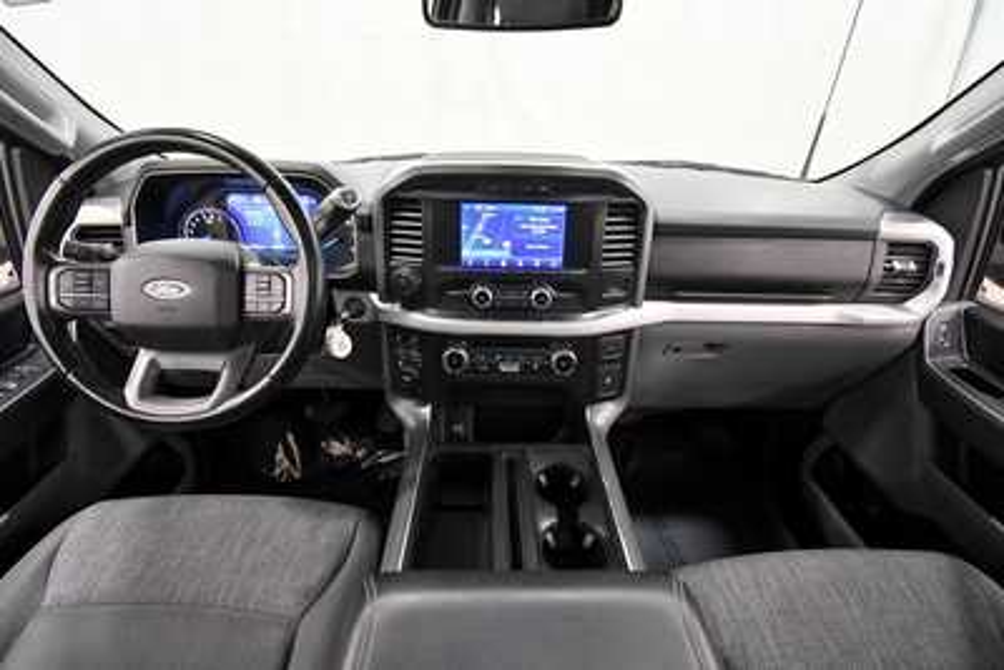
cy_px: 335
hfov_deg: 100.4
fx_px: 418
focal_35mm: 15
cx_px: 502
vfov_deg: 77.4
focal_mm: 10
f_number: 4.5
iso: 2500
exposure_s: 1/125
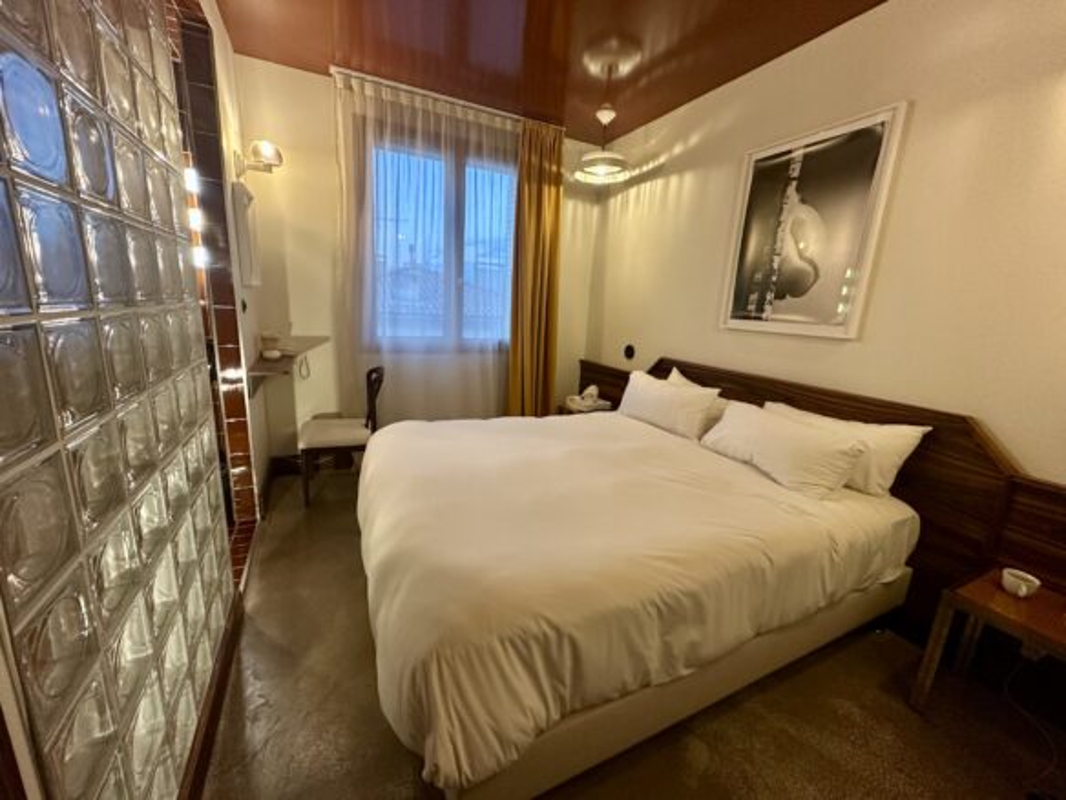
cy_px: 400
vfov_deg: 85.7
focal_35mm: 14
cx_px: 533
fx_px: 431
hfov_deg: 102.1
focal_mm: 2.22
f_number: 2.2
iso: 400
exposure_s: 1/50
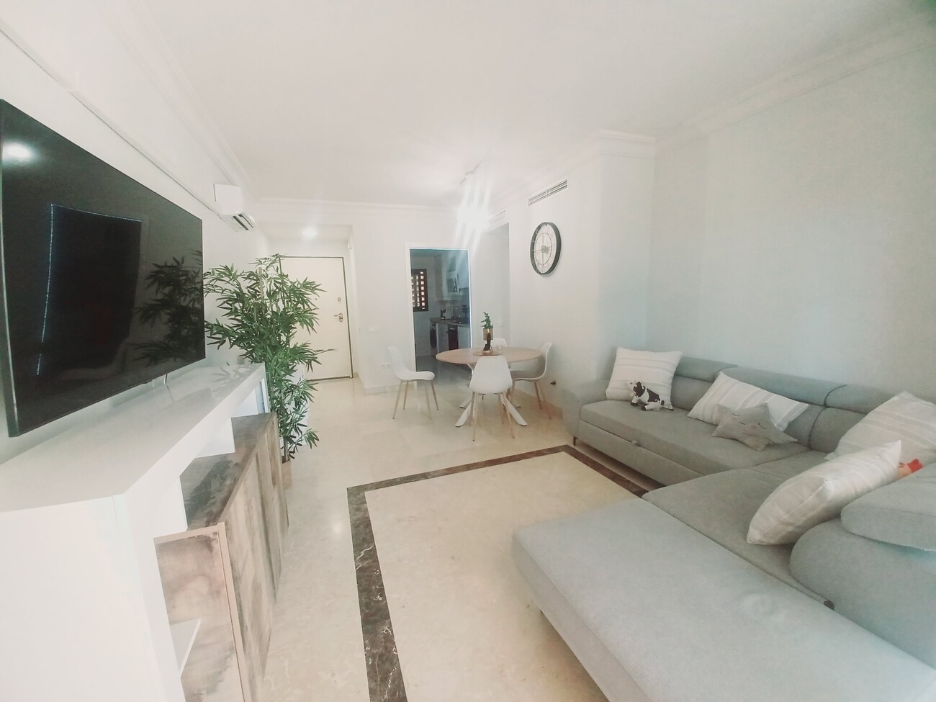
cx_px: 468
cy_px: 351
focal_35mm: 13
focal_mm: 1.42
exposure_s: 1/50
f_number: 2.2
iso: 80
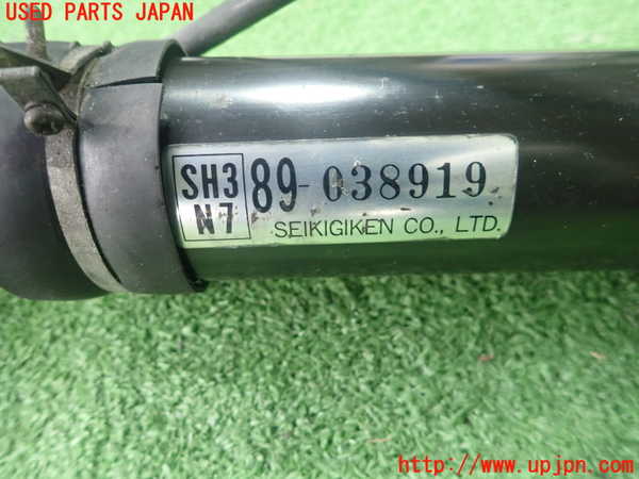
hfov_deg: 69.4
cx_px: 320
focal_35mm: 25
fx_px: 461
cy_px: 240
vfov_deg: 54.9
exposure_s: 1/30
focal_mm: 4.5
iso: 320
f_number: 2
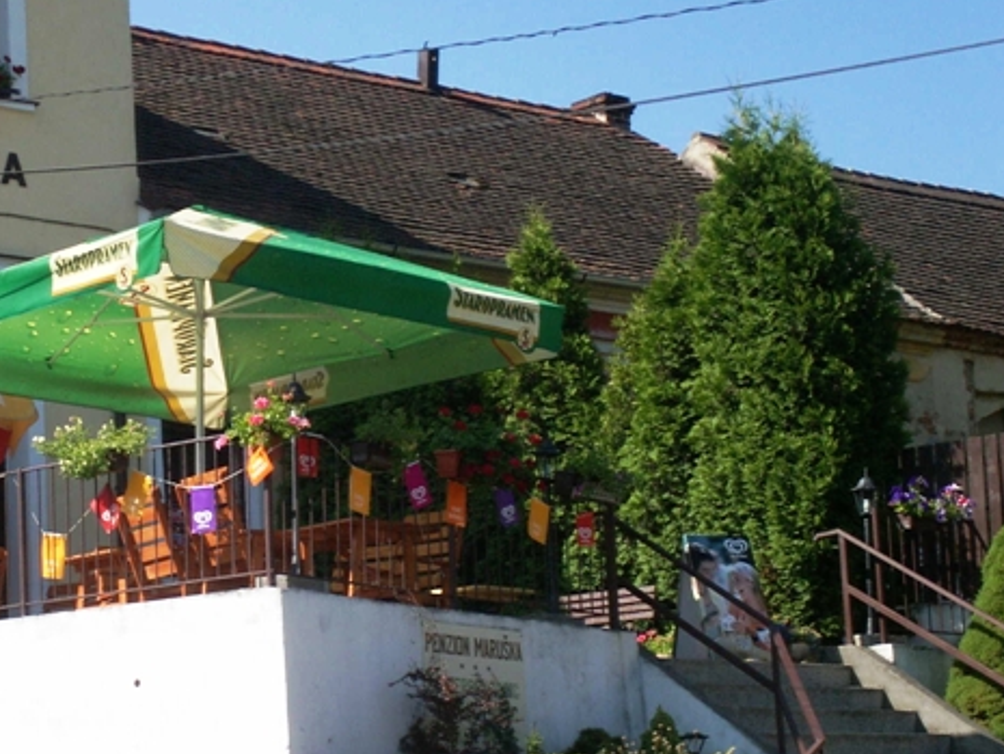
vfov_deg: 17.2
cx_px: 229
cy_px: 439
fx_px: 2495
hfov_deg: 22.5
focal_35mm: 86
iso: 50
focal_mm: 10.6
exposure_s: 1/125
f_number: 7.1
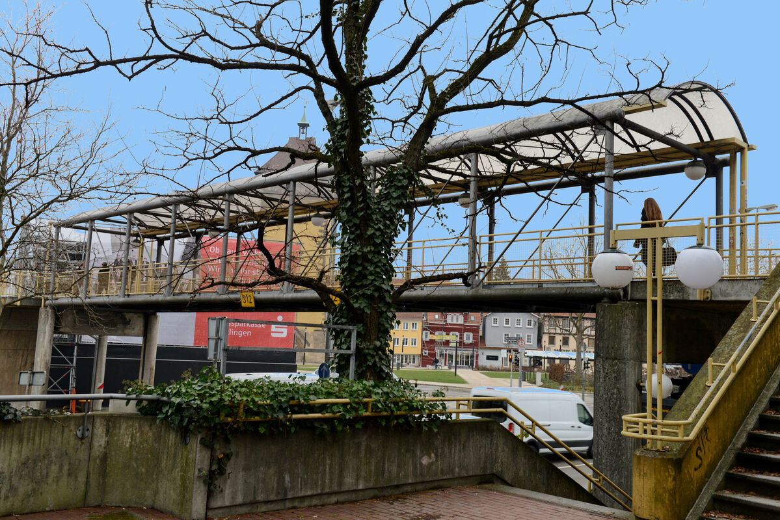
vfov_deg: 36.9
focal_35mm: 36
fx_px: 780
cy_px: 260
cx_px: 390
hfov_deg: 53.1
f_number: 7.1
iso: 800
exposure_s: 1/125
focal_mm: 36
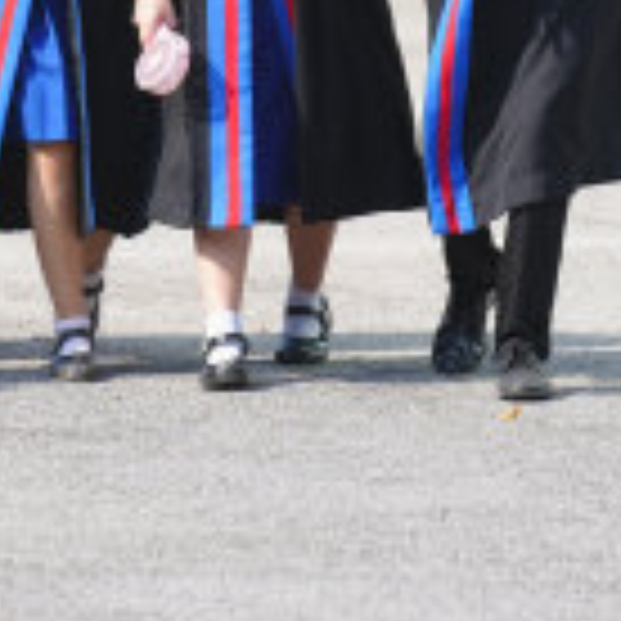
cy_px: 0
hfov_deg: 3.9
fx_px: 9052
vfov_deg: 3.9
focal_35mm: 446
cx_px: -81
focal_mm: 118
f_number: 3.2
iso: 250
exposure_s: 1/2500
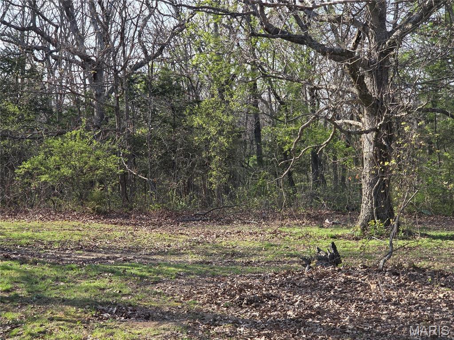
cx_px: 227
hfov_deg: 28.2
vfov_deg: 21.3
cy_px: 170
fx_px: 905
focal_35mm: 69
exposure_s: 1/314
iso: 25
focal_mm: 7
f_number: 2.4
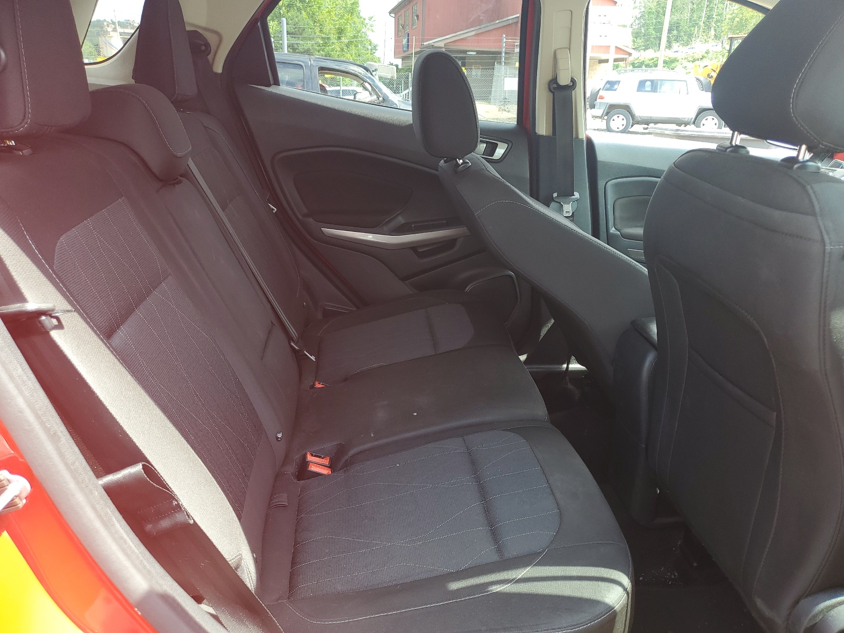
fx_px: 634
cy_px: 316
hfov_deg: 67.3
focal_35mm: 26
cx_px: 422
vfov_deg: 53.1
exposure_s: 1/167
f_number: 1.5
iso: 50
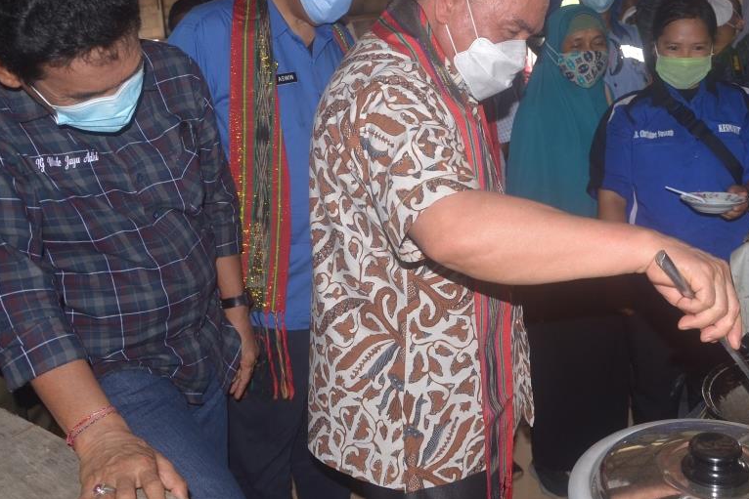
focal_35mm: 36
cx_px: 465
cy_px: 179
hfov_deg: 52.6
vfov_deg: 36.6
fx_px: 749
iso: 640
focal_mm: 18
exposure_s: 1/60
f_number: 4.5
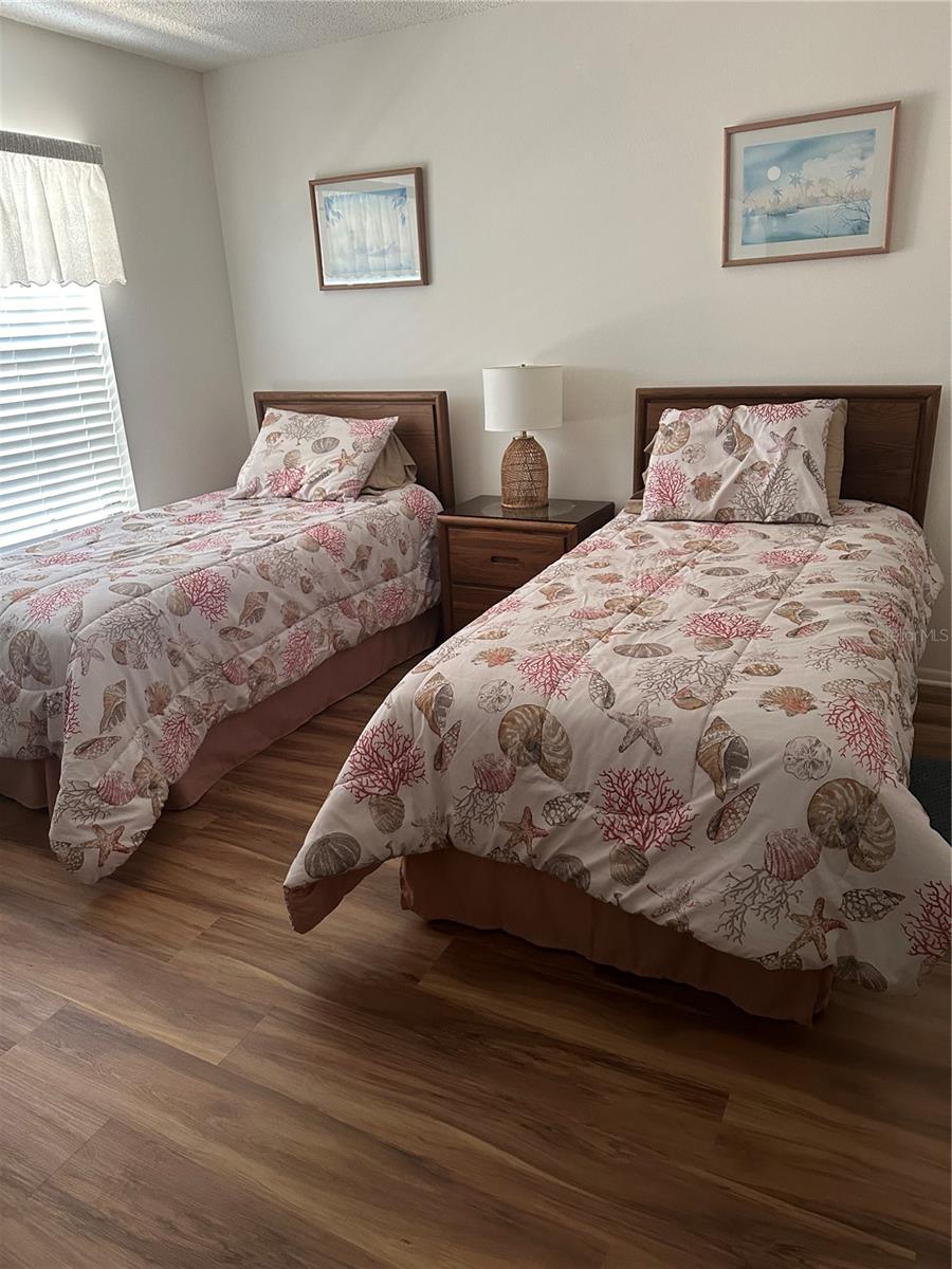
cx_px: 476
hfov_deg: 56.8
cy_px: 634
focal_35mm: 24
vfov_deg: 71.6
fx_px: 880
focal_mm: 6.86
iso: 400
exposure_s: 1/60
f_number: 1.78
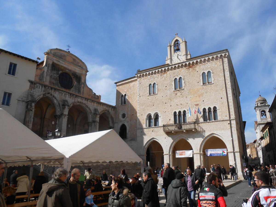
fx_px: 207
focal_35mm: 26
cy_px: 104
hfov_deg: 67.3
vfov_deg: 53.1
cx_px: 138
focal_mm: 4.6
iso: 80
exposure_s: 1/1250
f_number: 3.5
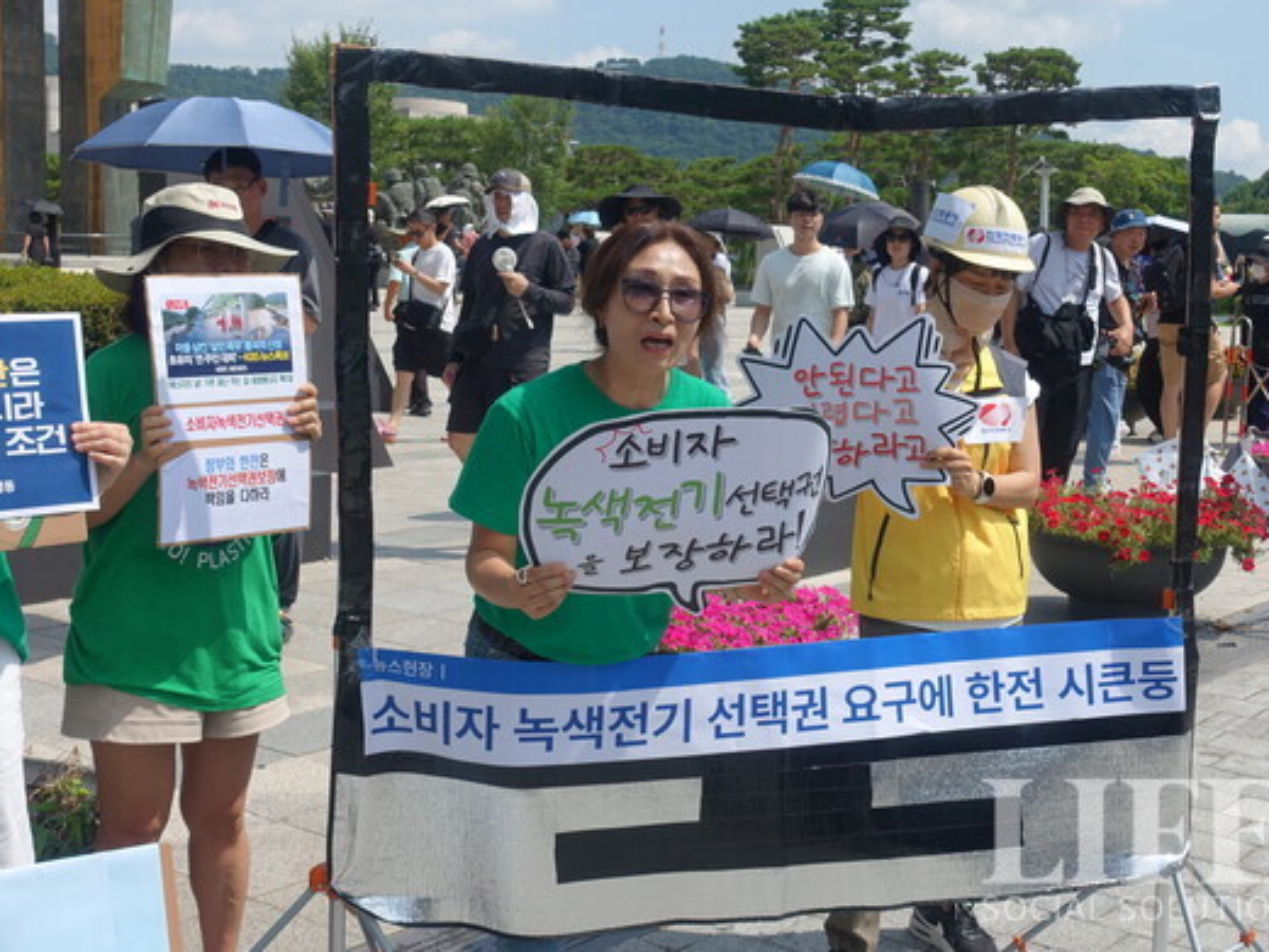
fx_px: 1907
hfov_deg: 36.7
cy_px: 470
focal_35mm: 52
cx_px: 726
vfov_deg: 28.0
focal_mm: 17.27
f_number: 5
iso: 125
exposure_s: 1/800
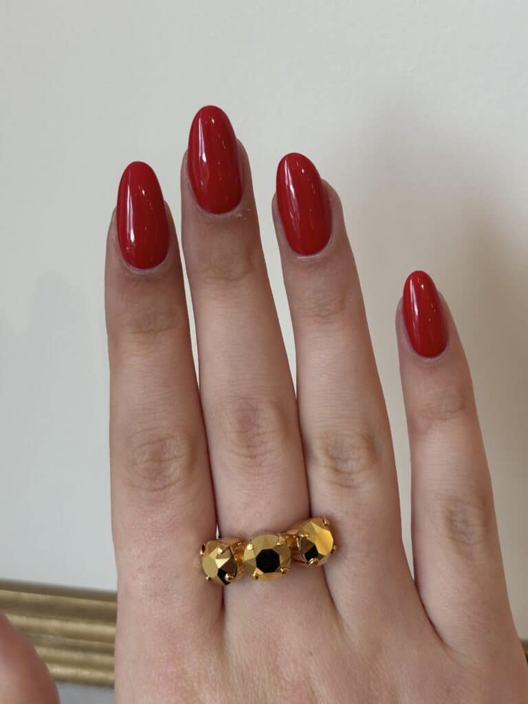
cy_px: 352
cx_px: 264
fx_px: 1058
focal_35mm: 52
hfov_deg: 28.0
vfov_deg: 36.8
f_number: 1.6
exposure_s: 1/100
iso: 25
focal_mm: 5.96
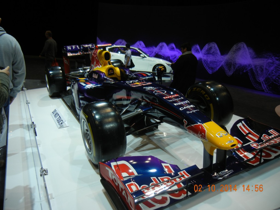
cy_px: 105
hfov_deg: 60.0
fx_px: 243
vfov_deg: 46.8
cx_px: 140
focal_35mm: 30
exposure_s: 1/172
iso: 160
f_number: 3.5
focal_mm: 5.4
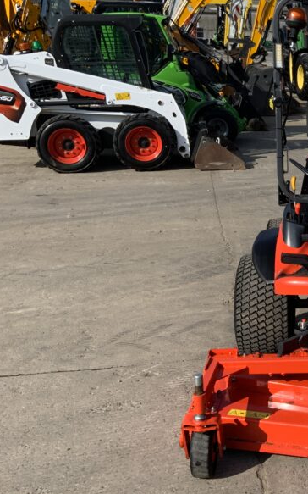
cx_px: 402
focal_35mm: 54
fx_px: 726
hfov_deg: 21.6
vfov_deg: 37.5
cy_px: 230
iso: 20
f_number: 1.8
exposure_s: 1/2227
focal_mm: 3
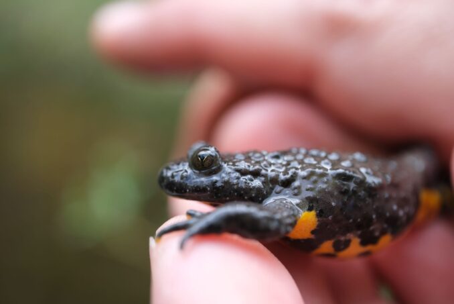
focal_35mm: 45
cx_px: 227
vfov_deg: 29.9
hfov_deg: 43.6
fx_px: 568
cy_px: 152
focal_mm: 30
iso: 125
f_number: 4.5
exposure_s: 1/125
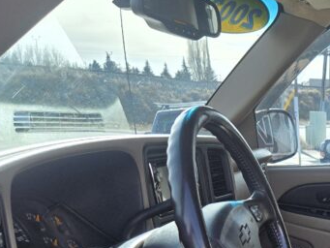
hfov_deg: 25.4
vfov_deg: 19.9
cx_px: 392
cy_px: 306
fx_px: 658
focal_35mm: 69
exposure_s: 1/2443
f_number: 1.8
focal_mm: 5.4
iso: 80
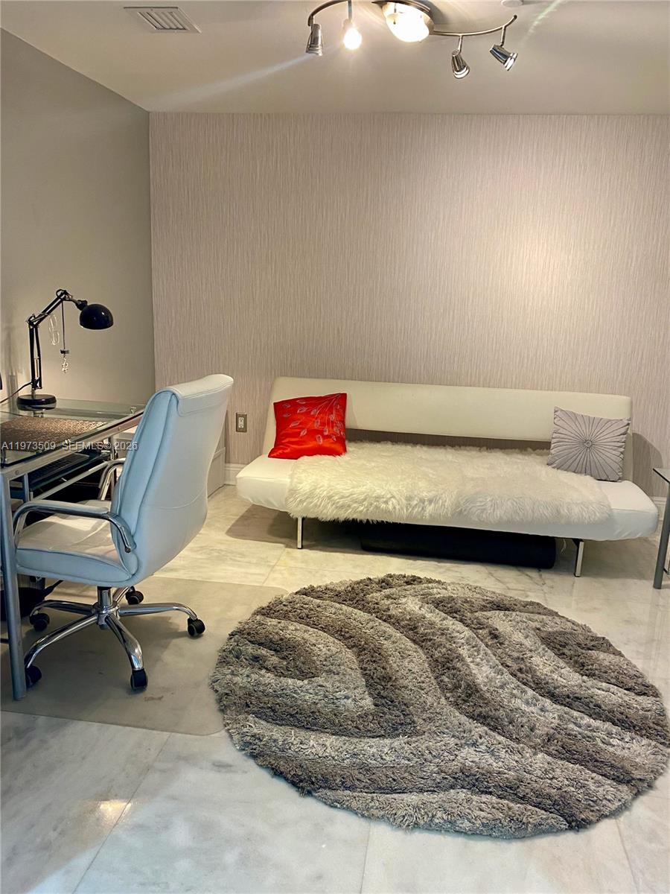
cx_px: 335
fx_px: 671
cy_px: 447
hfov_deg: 53.1
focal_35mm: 26
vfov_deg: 67.3
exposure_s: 1/60
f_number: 1.8
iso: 125
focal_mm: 4.25
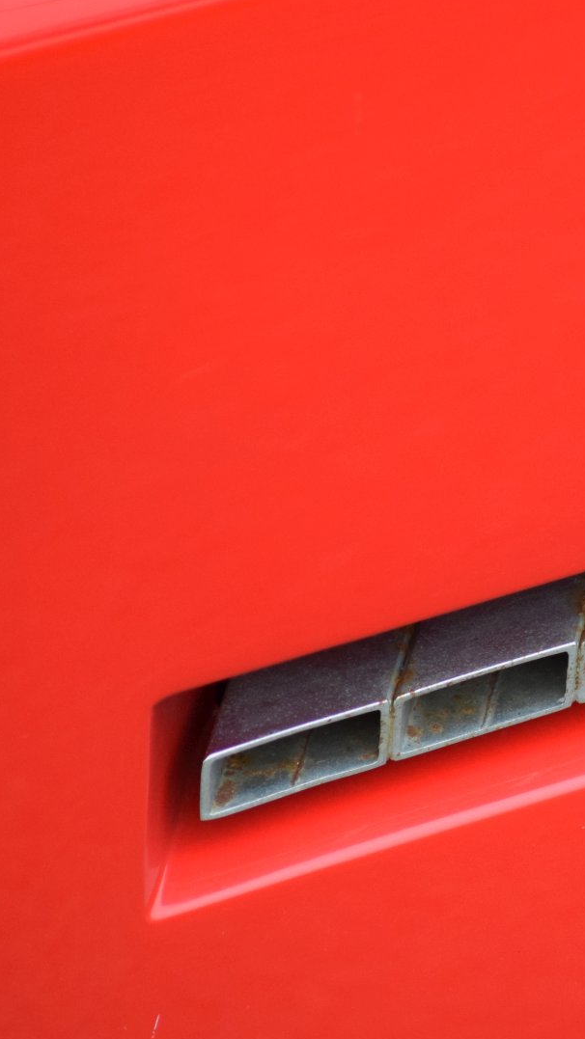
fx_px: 14112
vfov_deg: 4.2
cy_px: 575
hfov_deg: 2.4
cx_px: 710
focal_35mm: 512
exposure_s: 1/500
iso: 1000
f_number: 4.8
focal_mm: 195
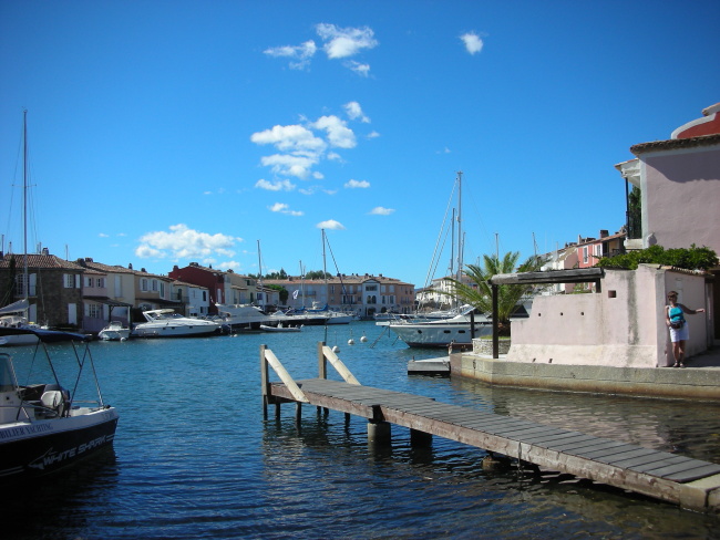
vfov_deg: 40.7
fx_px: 728
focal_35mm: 35
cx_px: 360
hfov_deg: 52.6
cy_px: 270
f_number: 8.5
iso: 50
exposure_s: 1/115
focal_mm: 5.8
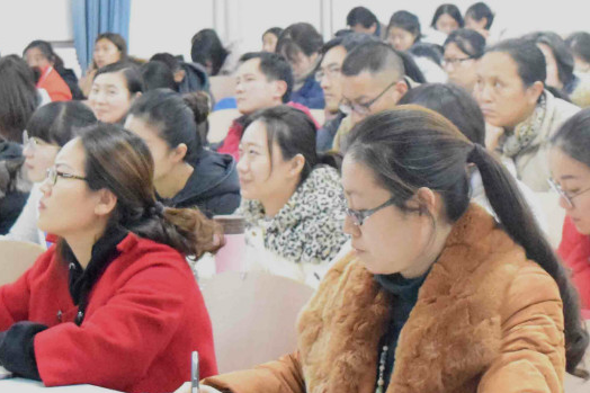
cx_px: 185
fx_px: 1802
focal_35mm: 110
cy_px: 150
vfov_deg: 12.4
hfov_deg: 18.5
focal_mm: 24
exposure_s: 1/80
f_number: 4.5
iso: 12800
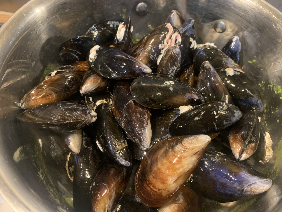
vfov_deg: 53.1
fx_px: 212
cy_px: 106
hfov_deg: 67.3
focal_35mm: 26
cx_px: 141
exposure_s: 1/25
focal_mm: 4.25
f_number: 1.8
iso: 500
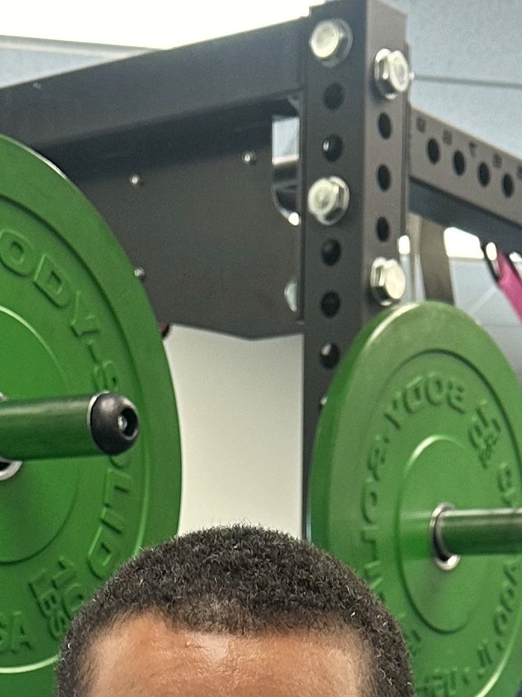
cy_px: 1092
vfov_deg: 16.7
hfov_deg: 14.1
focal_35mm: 105
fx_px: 2112
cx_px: 350
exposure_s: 1/60
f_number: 1.78
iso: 160
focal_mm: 6.86
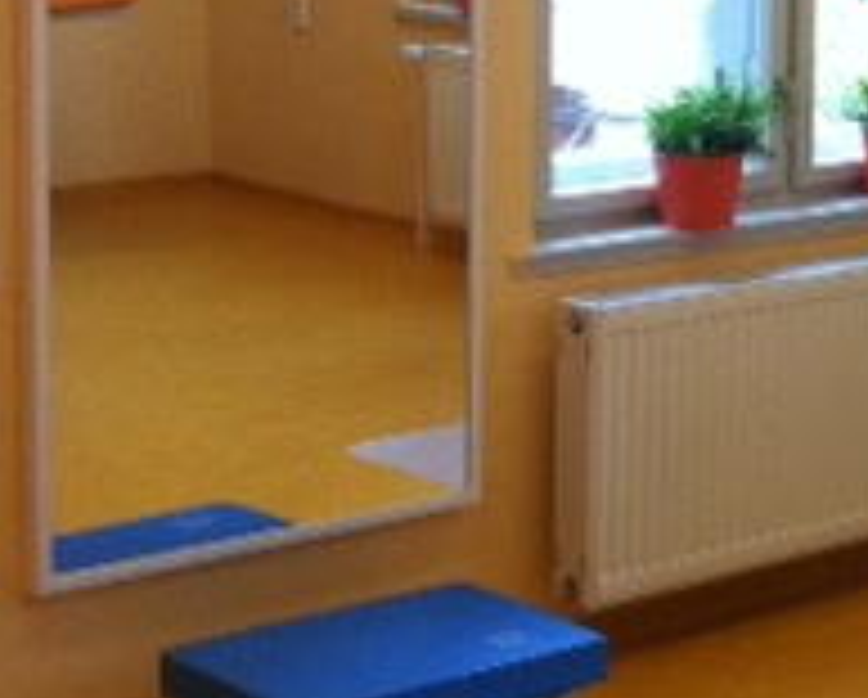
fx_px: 2907
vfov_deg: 13.5
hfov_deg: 15.2
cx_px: 1435
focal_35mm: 113
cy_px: 9
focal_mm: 3.85
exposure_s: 1/100
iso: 125
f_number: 2.8
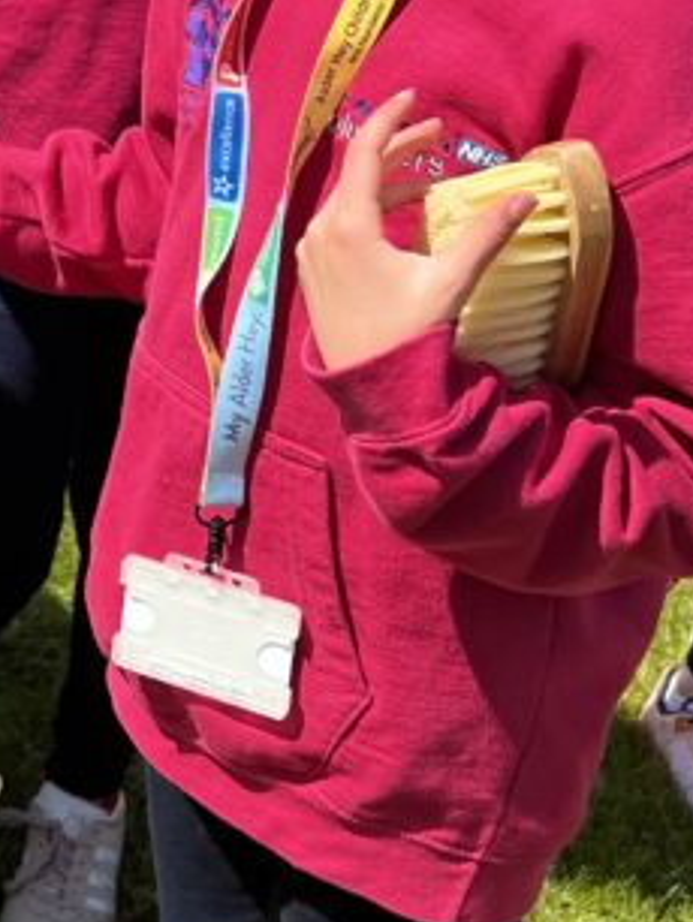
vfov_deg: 22.0
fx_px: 2319
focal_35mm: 87
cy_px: 93
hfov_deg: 16.4
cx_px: -105
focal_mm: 5.7
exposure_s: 1/3077
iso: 50
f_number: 1.5
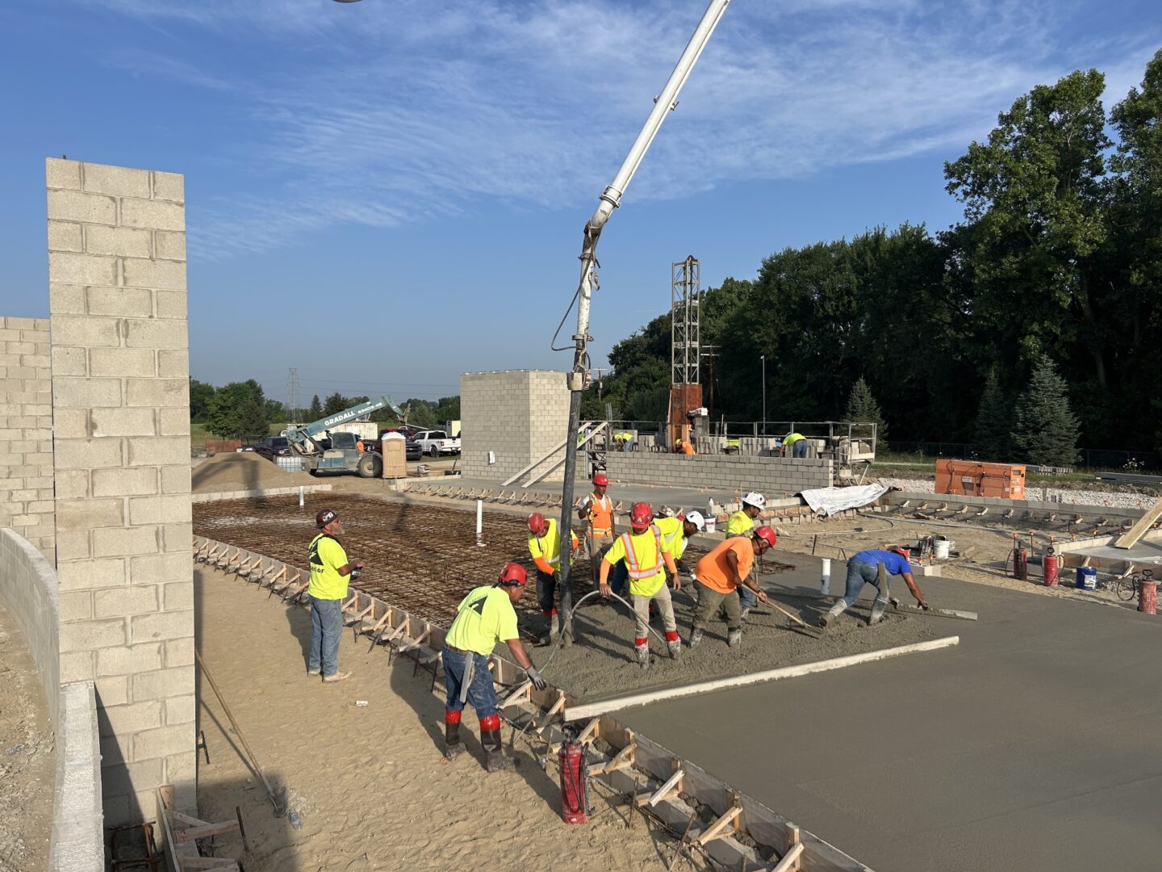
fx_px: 873
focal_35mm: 26
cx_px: 581
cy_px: 436
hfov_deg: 67.3
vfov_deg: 53.1
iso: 50
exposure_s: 1/3704
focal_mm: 5.7
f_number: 1.5
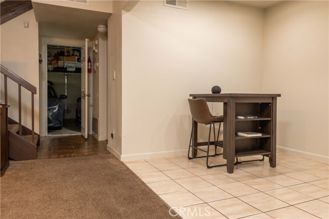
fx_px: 219
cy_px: 110
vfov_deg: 53.2
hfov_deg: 73.7
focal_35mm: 24
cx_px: 164
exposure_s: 1/4
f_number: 9
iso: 250
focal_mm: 24
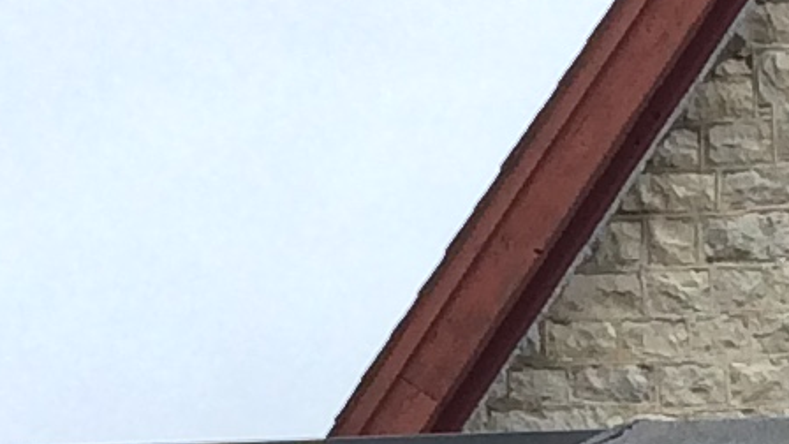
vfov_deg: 4.8
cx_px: 1844
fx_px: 4812
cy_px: 1735
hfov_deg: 8.6
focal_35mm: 230
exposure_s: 1/855
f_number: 2.2
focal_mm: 4.15
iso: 32
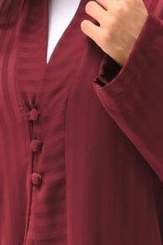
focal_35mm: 306
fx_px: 2078
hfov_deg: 4.5
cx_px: 57
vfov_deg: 6.7
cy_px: 215
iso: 200
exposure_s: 1/800
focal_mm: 55
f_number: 4
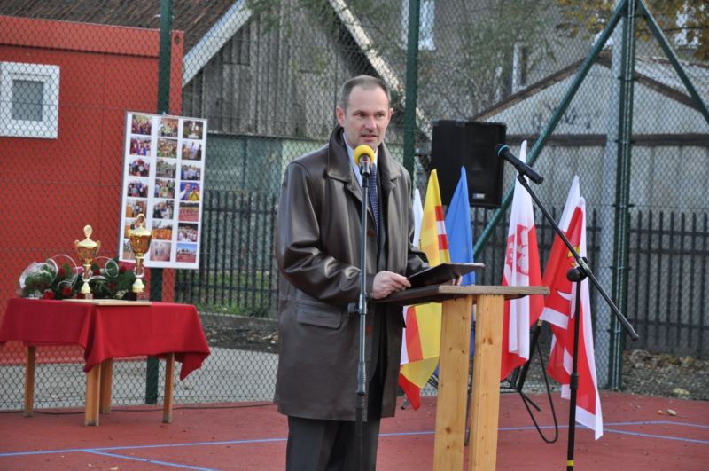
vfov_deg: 10.7
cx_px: 354
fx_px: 2507
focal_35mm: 128
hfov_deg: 16.1
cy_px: 236
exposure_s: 1/60
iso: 1000
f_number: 6.3
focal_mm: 85
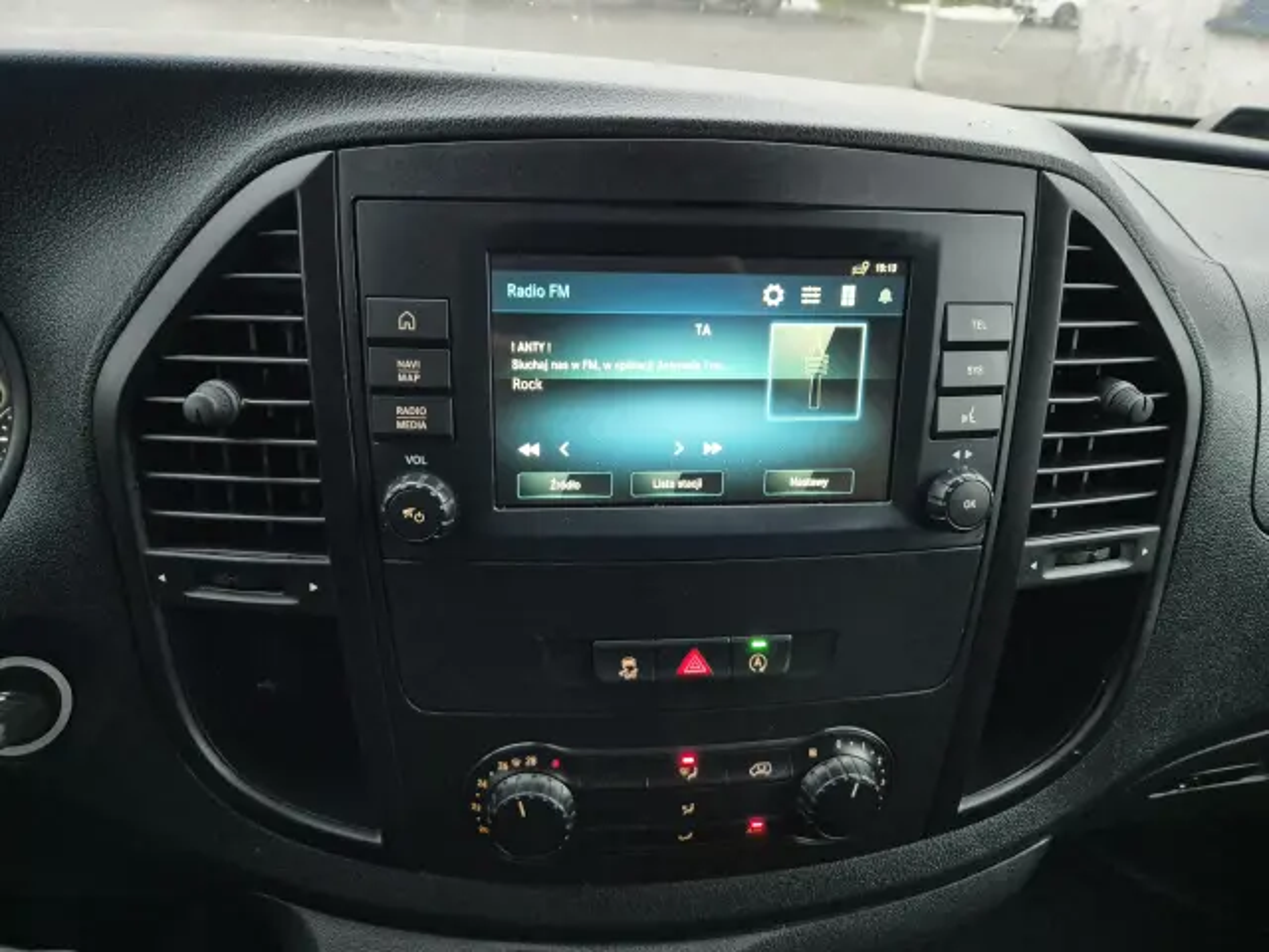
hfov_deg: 73.9
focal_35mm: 23
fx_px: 843
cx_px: 634
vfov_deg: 58.9
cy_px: 476
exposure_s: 1/100
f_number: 1.8
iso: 2000
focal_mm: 5.4
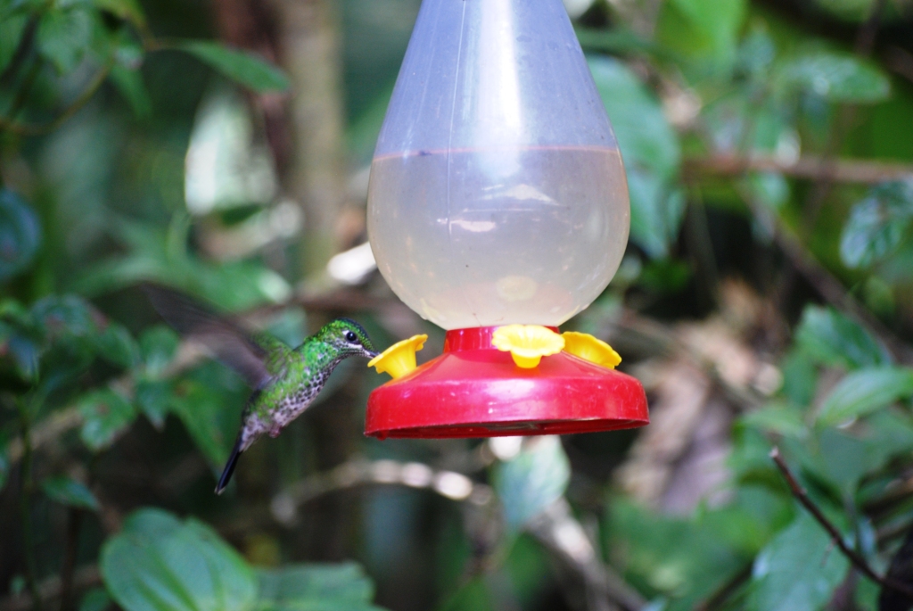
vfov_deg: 3.8
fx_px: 9139
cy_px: 306
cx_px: 456
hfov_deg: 5.7
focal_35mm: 360
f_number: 5.3
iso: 400
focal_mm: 240
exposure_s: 1/60
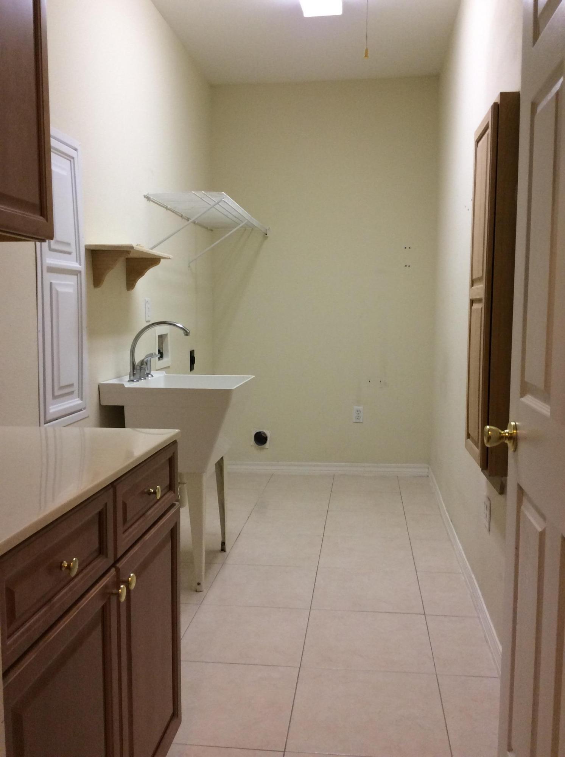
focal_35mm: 32
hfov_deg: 44.0
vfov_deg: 56.9
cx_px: 282
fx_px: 698
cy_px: 378
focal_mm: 3.3
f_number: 2.4
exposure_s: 1/24
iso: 80
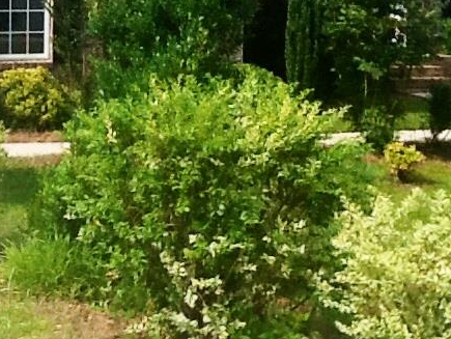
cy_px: -20
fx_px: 1265
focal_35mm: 97
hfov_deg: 19.8
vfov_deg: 14.9
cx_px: 27
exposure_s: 1/1070
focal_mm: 2.03
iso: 40
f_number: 2.4
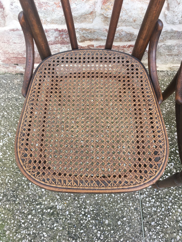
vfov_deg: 61.7
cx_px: 91
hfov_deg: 48.2
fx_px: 203
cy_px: 121
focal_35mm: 29
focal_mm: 4.15
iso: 32
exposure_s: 1/100
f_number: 2.2
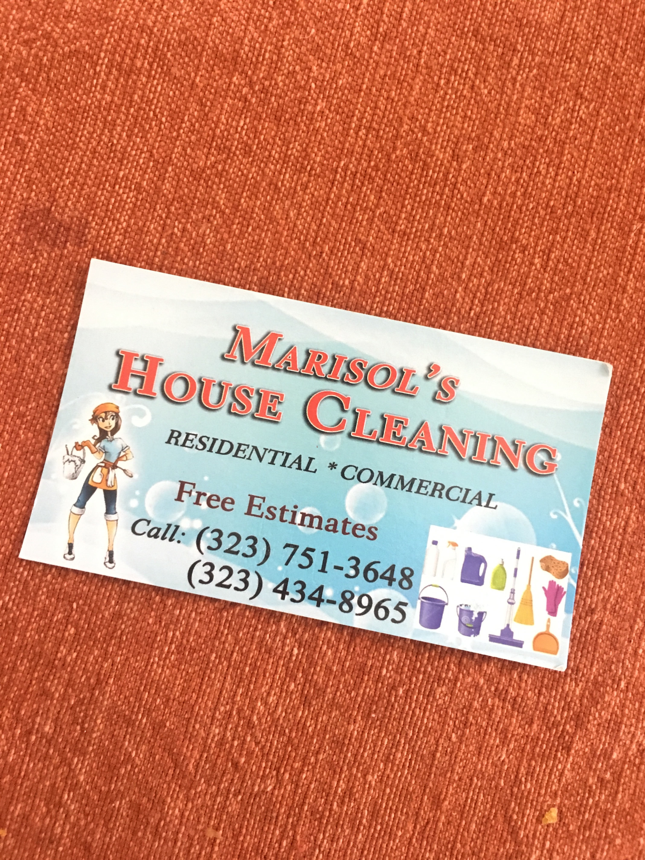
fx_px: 720
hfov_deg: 48.2
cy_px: 430
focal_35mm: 29
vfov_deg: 61.7
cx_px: 322
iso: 250
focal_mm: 4.15
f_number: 2.2
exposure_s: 1/15
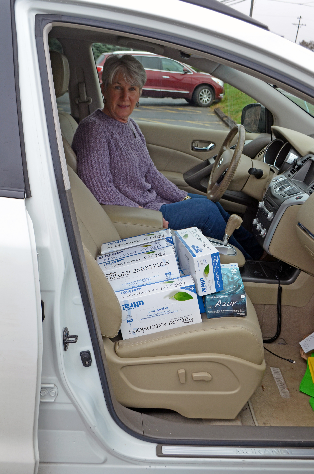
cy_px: 237
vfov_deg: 49.6
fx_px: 513
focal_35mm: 39
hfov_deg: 34.1
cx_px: 157
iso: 280
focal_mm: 26
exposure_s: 1/125
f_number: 5.6
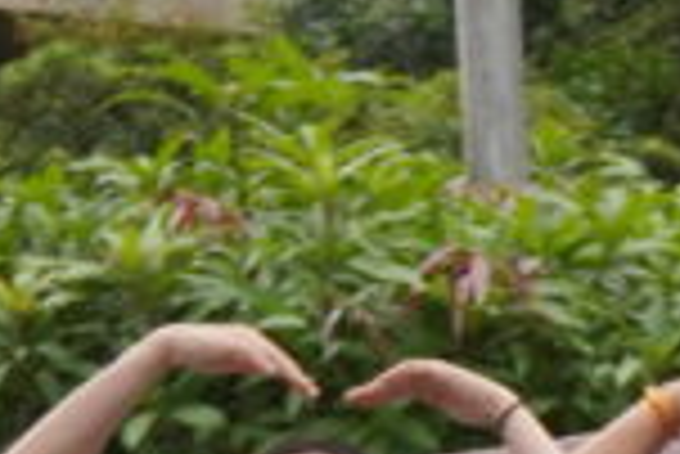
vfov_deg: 5.7
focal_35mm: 233
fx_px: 4412
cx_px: 1635
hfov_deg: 8.1
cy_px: 1054
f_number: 4.5
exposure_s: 1/160
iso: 320
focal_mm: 23
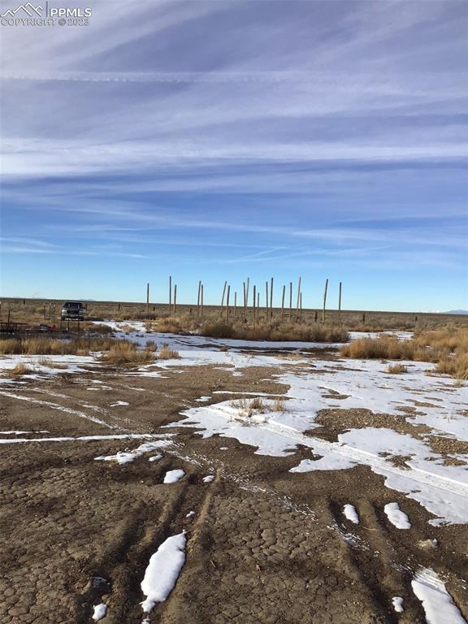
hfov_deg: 45.4
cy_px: 312
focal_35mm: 31
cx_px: 234
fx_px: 559
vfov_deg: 58.4
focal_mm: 3.3
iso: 25
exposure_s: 1/1381
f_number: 2.4
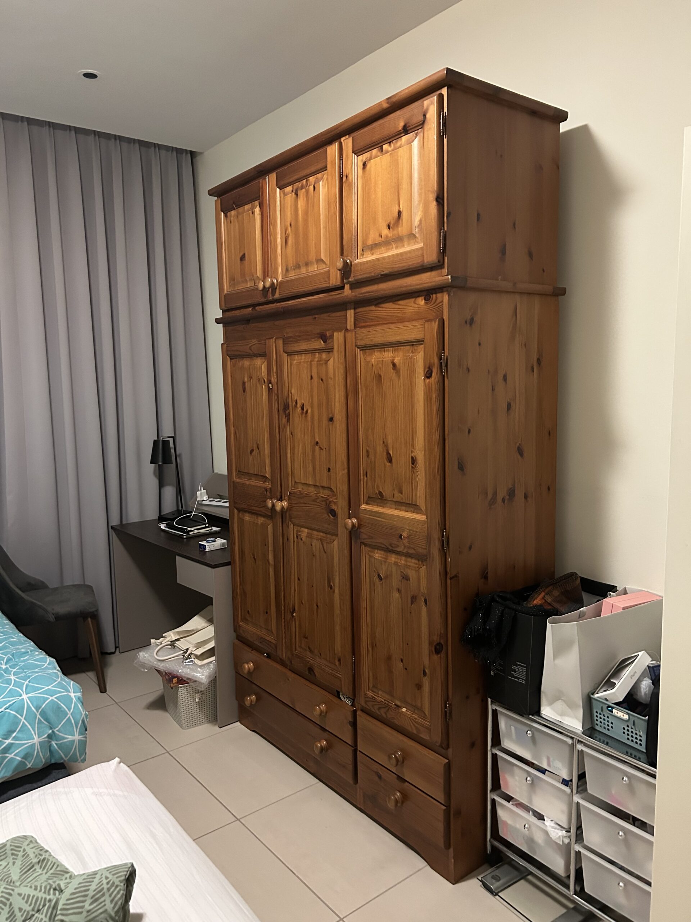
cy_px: 461
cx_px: 346
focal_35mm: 26
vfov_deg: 67.3
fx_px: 692
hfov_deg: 53.1
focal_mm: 5.7
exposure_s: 1/33
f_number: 1.5
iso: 640
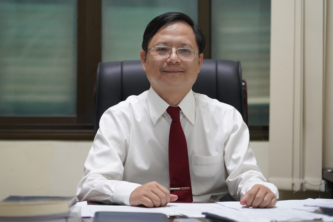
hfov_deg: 19.5
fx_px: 971
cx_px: 166
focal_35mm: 105
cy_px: 111
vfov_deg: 13.0
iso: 5000
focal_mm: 105
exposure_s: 1/160
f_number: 4
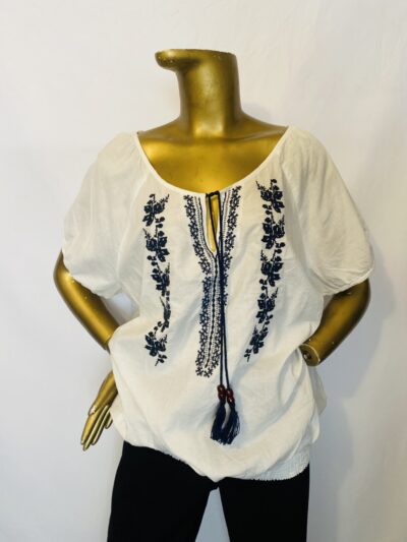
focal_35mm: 26
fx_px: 407
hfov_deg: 53.1
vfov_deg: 67.3
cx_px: 204
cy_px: 271
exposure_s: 1/50
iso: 200
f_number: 1.8
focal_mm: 4.25
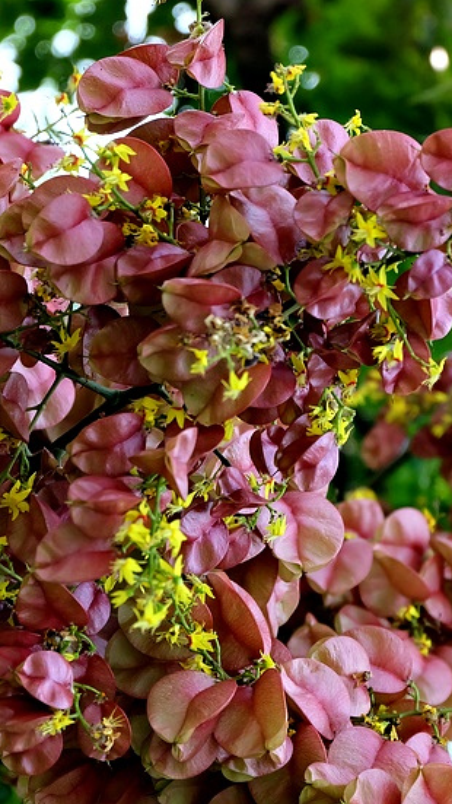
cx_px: 245
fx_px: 3110
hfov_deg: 8.3
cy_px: 485
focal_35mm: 146
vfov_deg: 14.7
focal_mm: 50
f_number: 5.6
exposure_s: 1/750
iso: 800
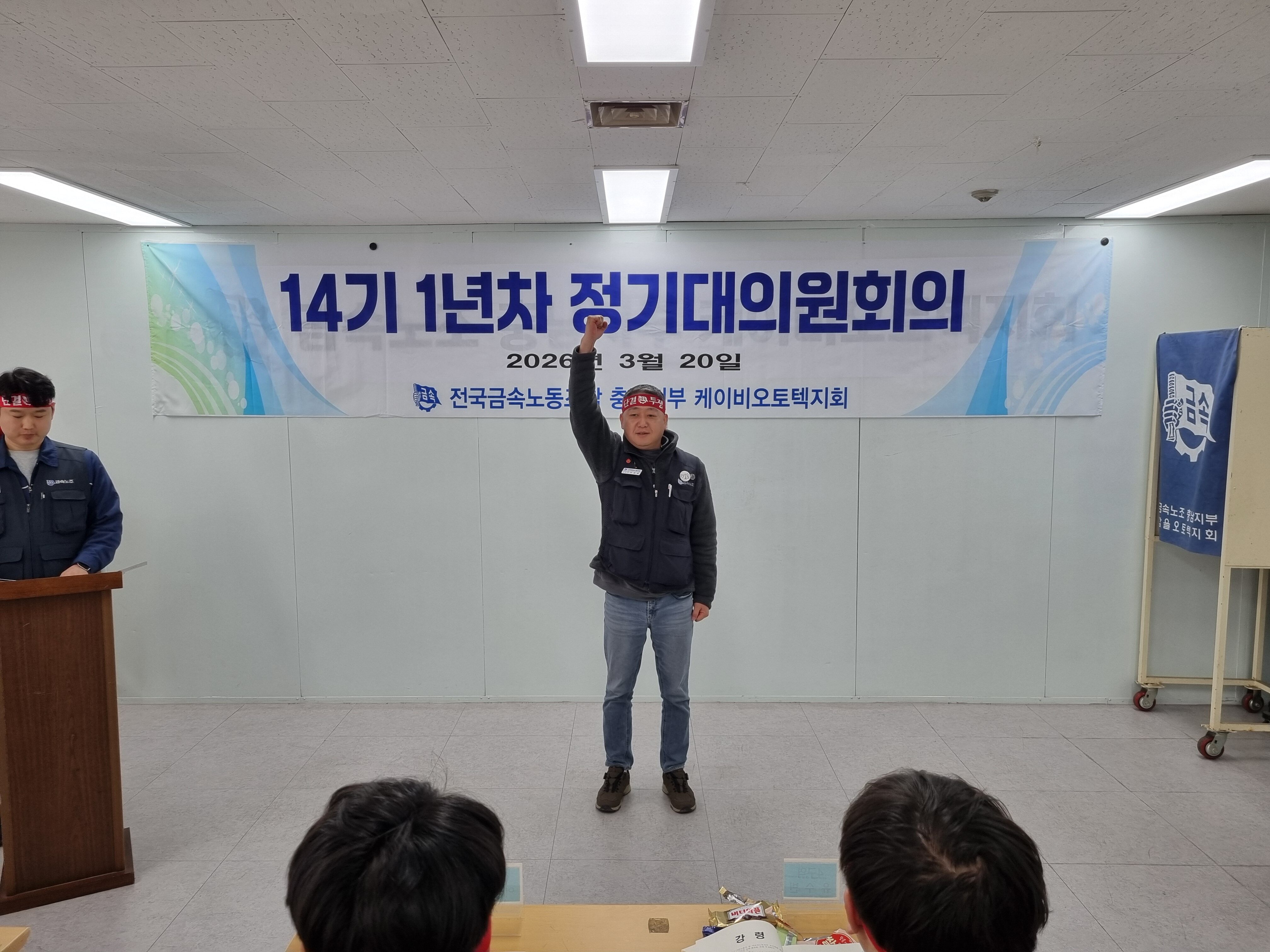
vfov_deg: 53.1
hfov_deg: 67.3
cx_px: 635
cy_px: 476
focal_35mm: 26
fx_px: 954
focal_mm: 5.4
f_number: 1.8
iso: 64
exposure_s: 1/120
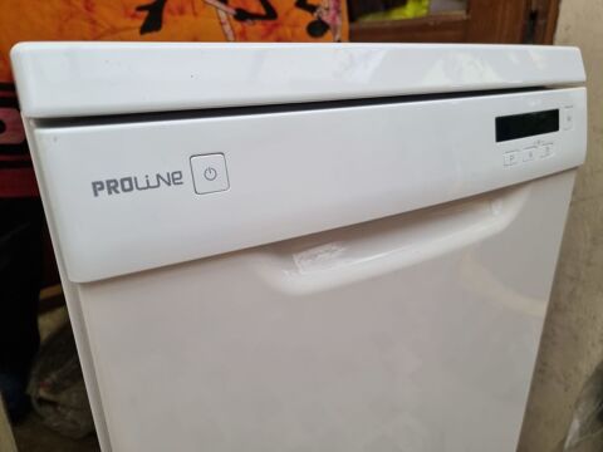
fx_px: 418
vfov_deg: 56.8
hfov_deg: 71.6
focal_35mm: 24
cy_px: 226
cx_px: 302
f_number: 1.8
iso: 80
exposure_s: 1/120
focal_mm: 6.7
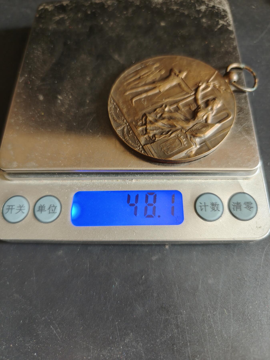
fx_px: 239
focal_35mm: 23
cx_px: 135
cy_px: 180
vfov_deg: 73.9
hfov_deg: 58.9
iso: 320
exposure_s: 1/100
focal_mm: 6.06
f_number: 1.6
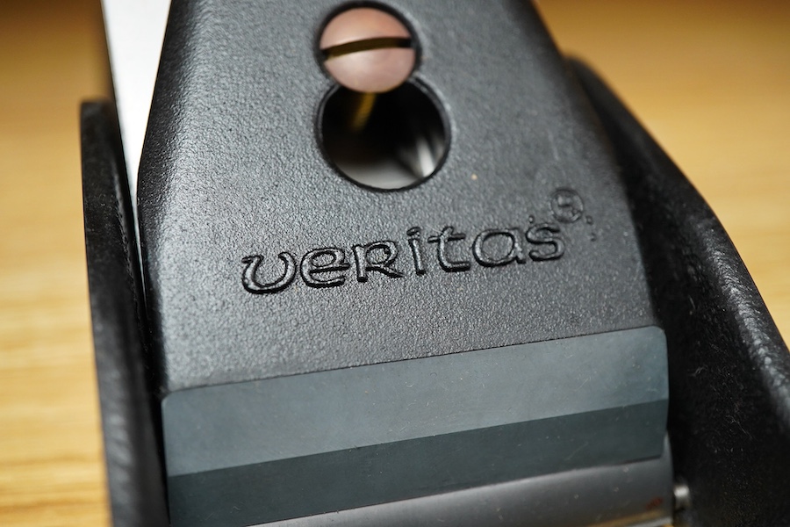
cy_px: 264
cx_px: 395
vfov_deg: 29.9
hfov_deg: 43.6
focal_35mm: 45
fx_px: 987
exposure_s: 1/125
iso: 1250
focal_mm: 30
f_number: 3.5
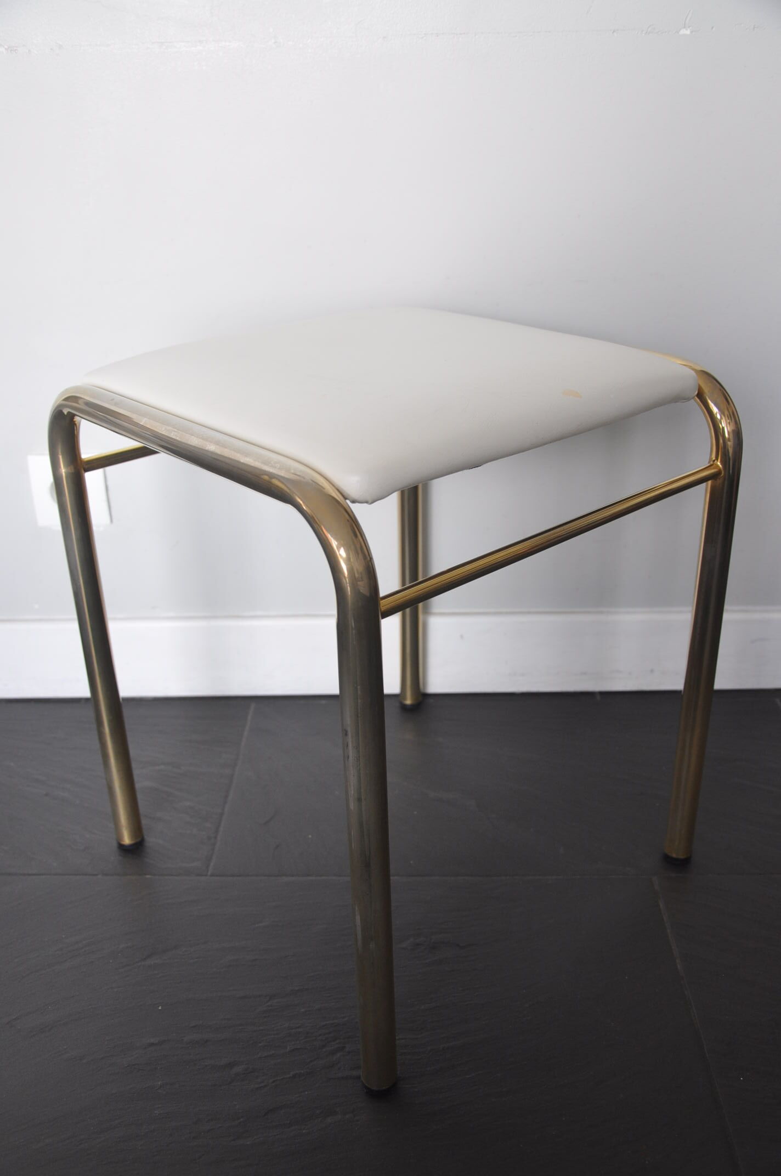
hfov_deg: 39.9
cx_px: 390
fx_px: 1077
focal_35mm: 33
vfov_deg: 57.3
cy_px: 588
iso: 400
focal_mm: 22
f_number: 4.5
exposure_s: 1/80
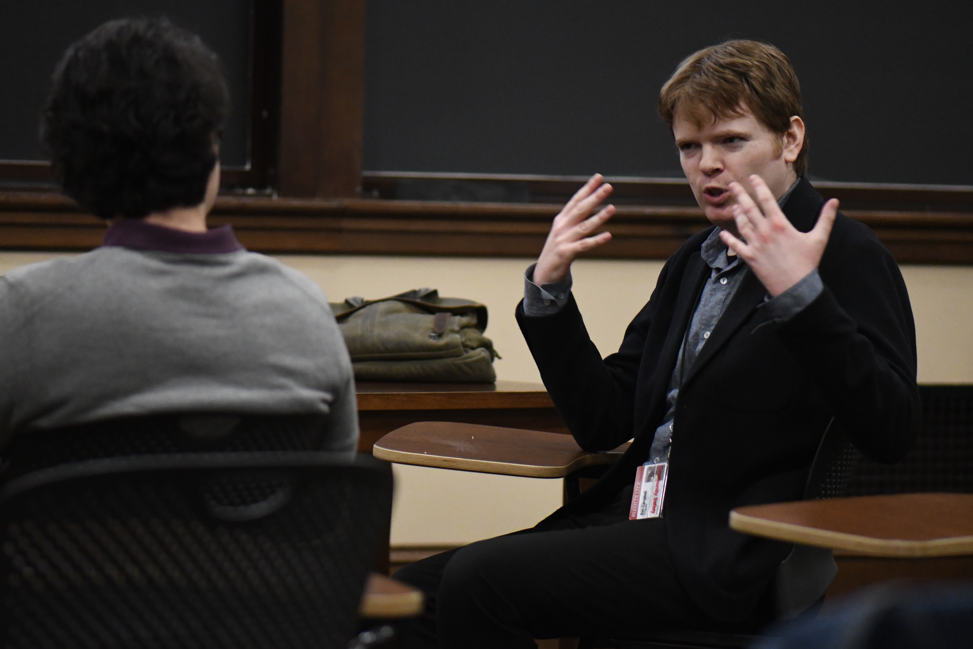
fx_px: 4243
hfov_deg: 13.1
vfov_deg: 8.7
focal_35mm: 157
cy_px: 324
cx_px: 486
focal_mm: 105
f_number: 2.8
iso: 5000
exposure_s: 1/80
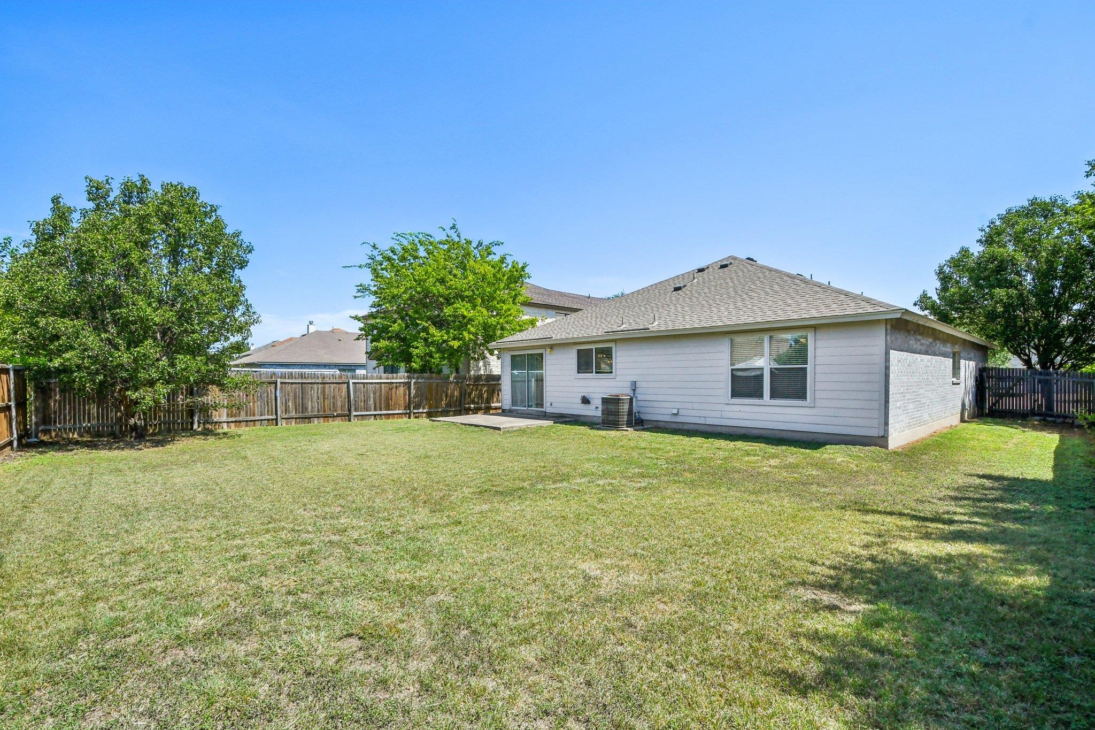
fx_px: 456
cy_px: 365
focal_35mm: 15
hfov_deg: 100.4
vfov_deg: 77.3
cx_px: 548
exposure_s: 1/1250
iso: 400
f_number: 8
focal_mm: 10
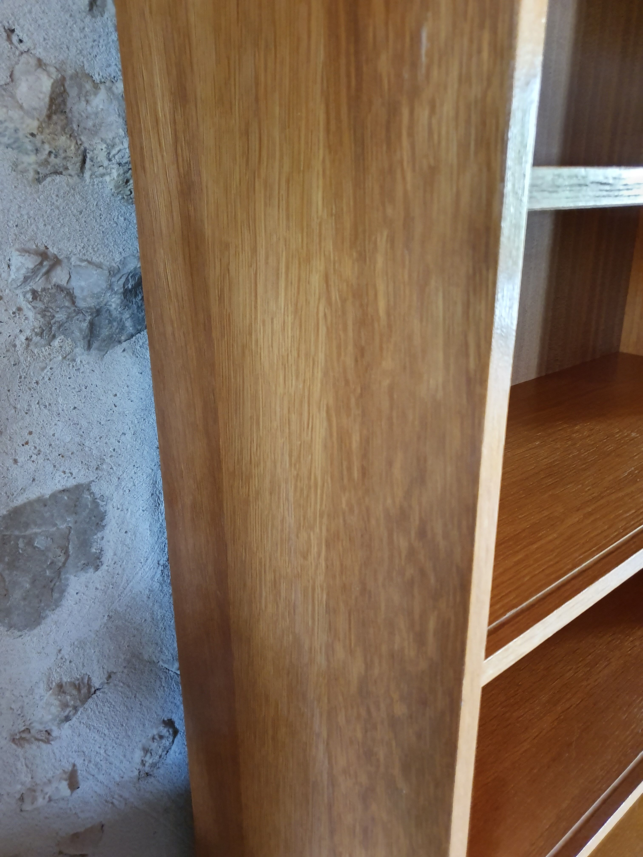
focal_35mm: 26
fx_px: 644
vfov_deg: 67.3
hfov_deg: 53.1
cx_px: 322
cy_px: 428
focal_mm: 4.32
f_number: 1.5
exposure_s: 1/50
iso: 500
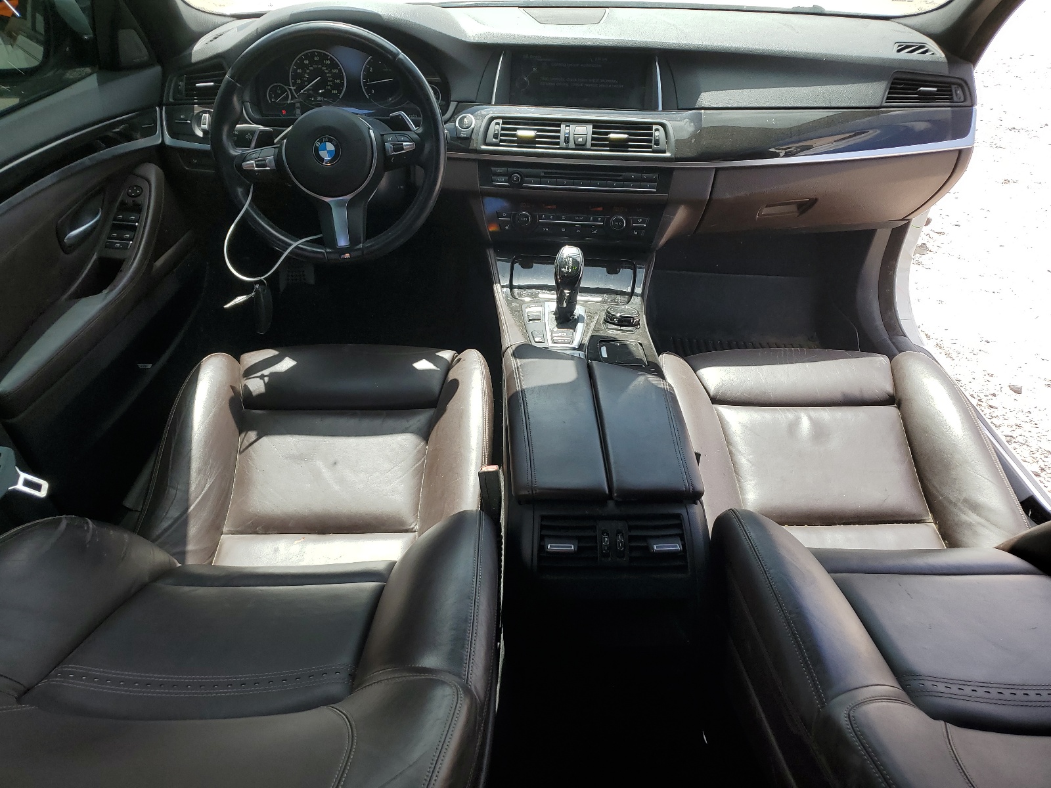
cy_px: 394
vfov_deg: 53.1
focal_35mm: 26
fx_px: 789
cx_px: 526
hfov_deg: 67.3
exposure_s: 1/1111
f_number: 1.5
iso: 50
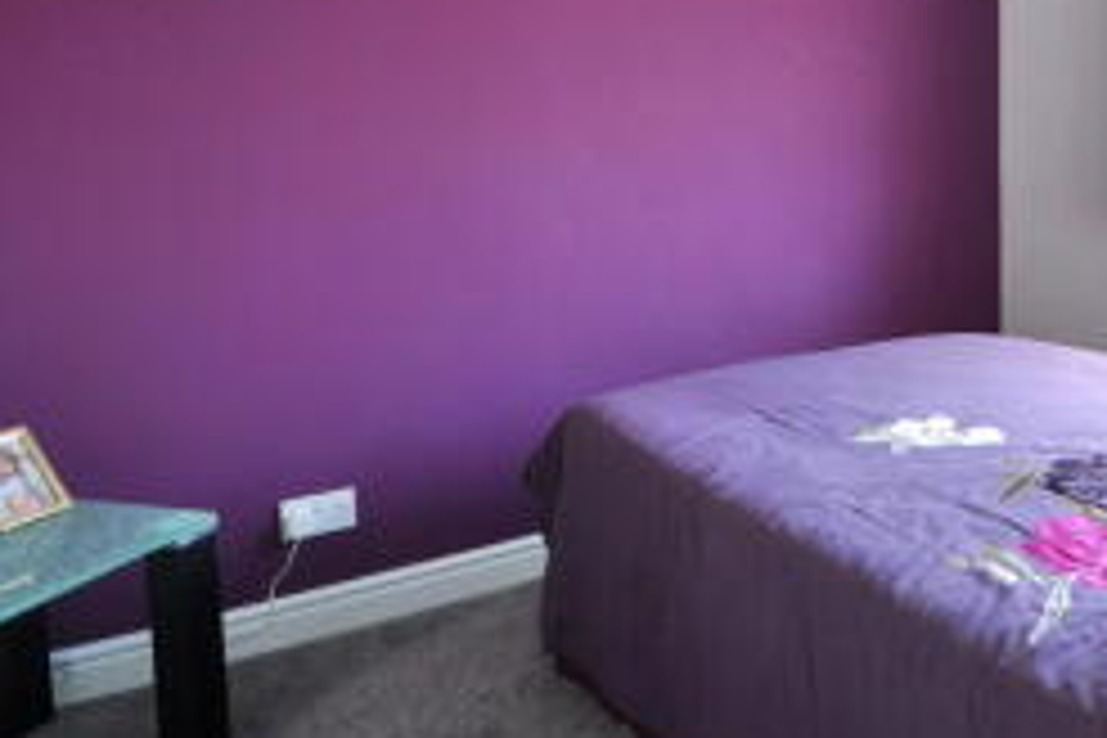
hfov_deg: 59.8
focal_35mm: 29
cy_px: 178
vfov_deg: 43.4
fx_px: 892
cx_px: 846
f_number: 4
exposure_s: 1/60
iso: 400
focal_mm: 10
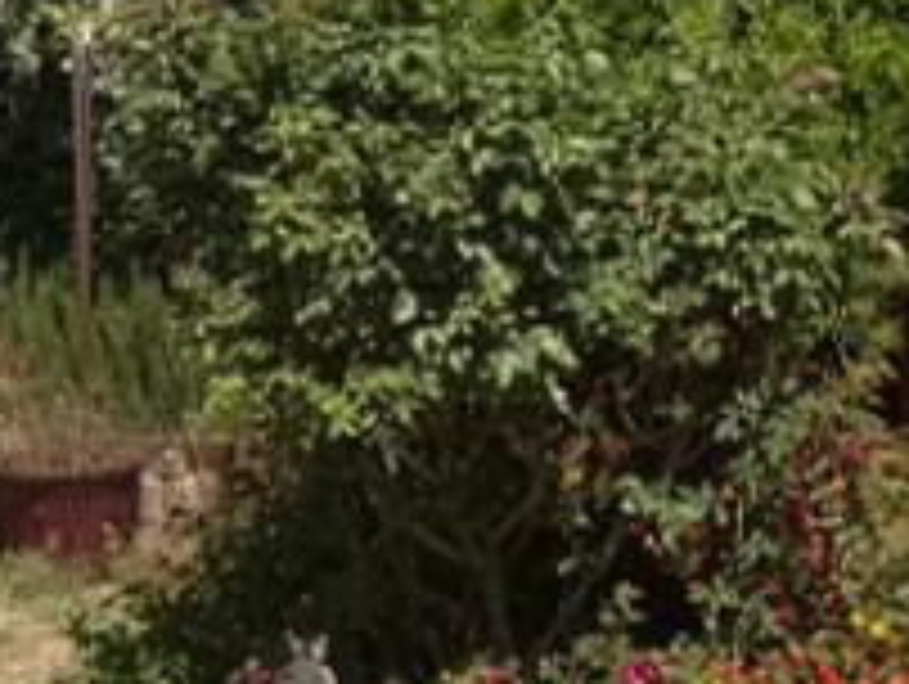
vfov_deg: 8.4
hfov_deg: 11.0
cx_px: 837
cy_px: 317
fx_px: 4680
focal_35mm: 178
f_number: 1.78
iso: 80
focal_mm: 6.76
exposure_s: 1/5319
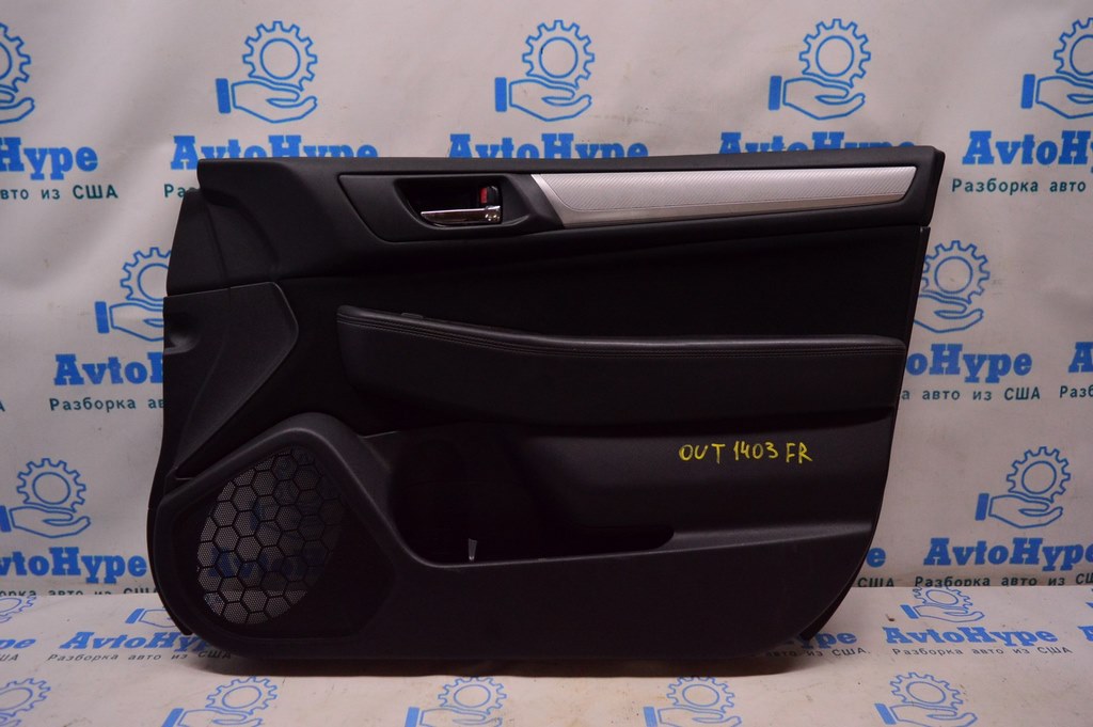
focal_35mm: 27
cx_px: 546
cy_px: 364
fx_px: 819
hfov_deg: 67.4
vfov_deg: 47.9
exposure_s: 1/400
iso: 1600
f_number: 4
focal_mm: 18
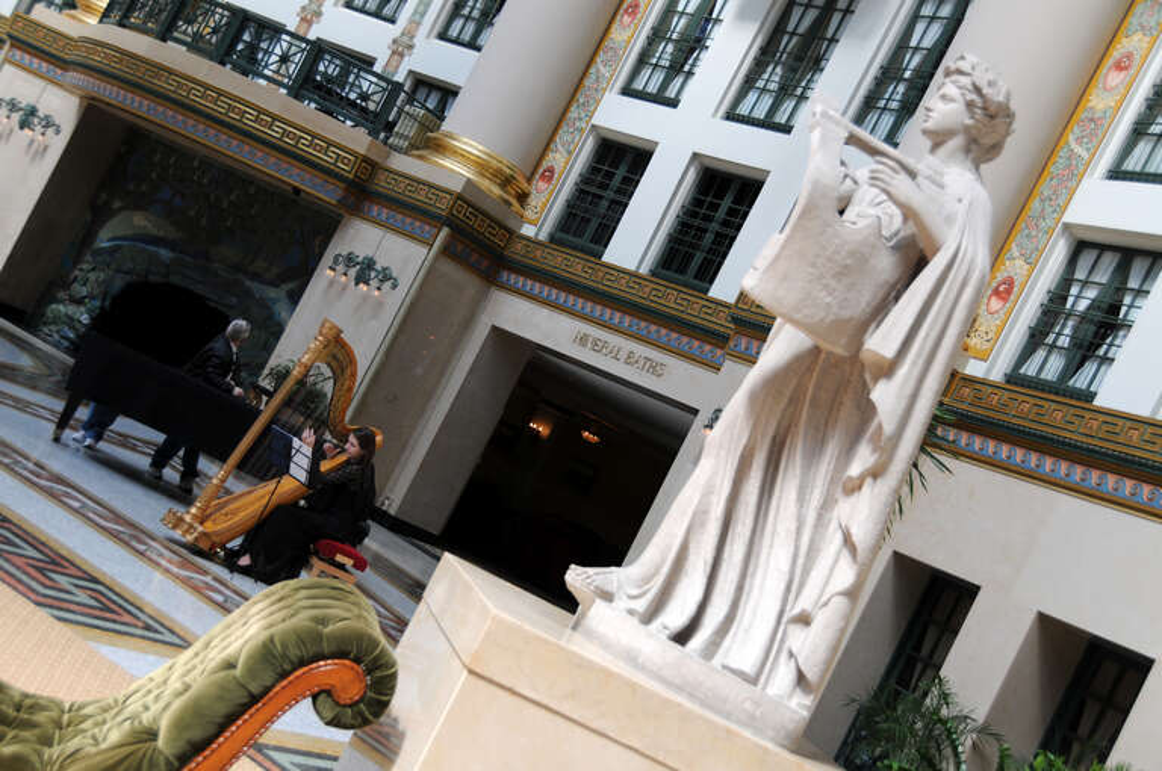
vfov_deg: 28.0
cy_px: 386
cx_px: 581
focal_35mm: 48
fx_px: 1547
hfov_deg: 41.2
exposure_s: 1/250
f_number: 4.2
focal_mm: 32
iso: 200
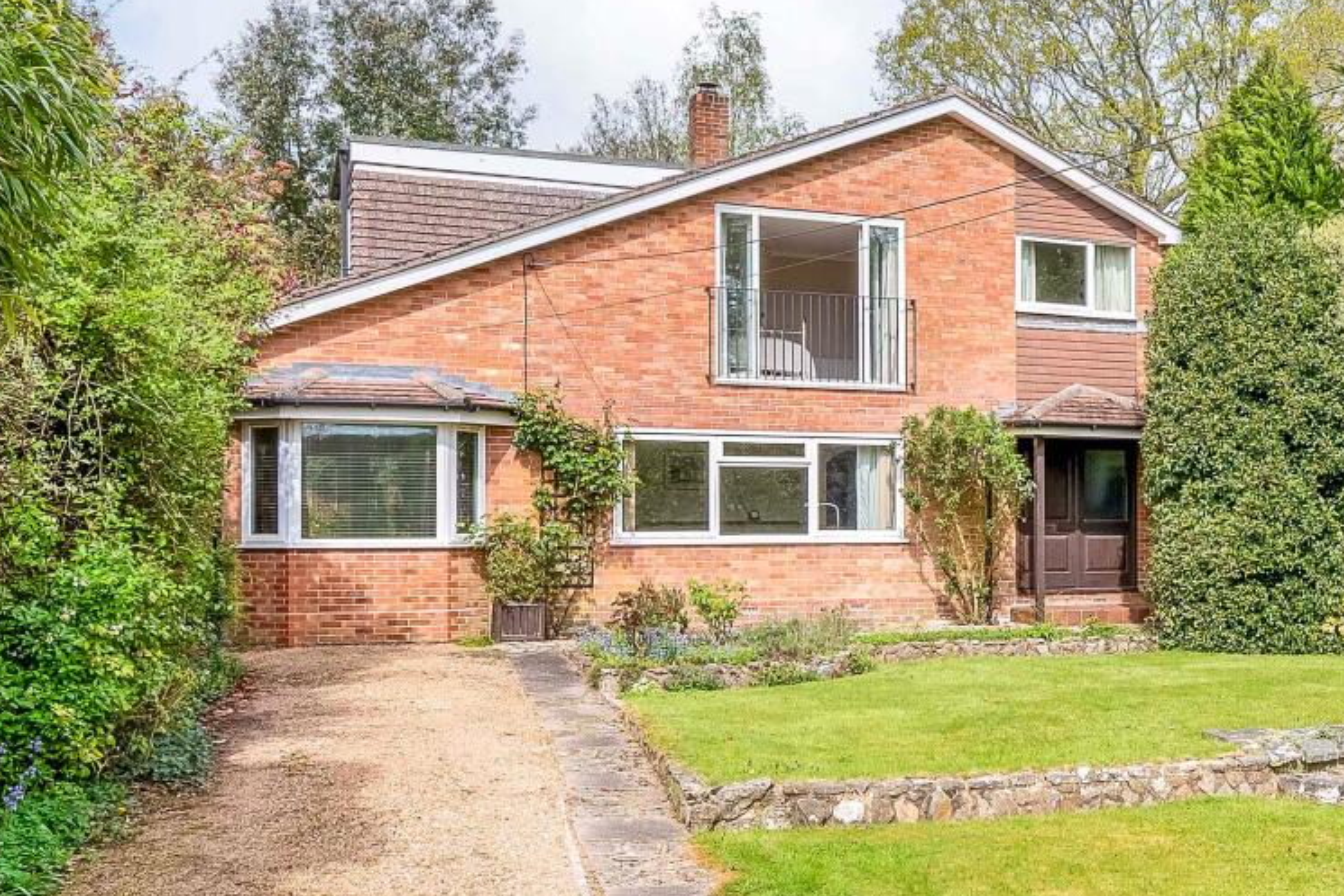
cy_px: 363
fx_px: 821
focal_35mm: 22
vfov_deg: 56.9
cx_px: 841
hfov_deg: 77.2
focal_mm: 16
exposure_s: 1/200
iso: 250
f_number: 9
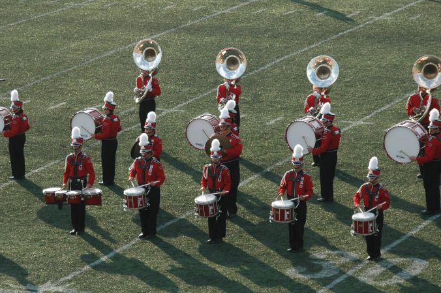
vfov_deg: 6.4
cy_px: 159
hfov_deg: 9.5
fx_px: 2640
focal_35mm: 216
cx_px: 193
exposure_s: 1/400
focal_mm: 95
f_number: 5.3
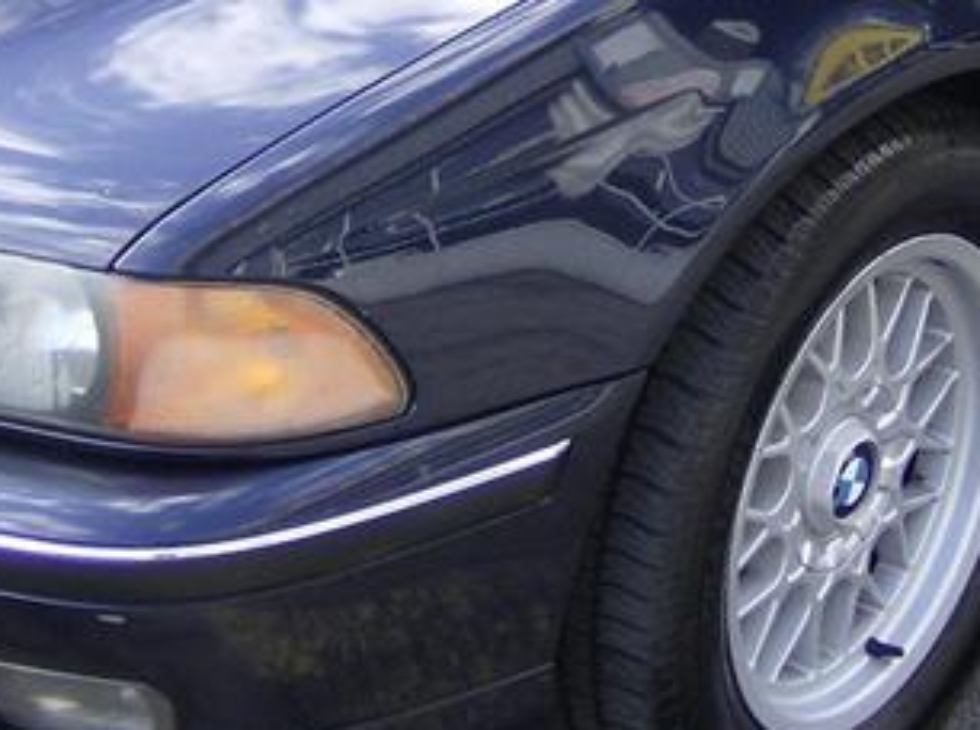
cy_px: 102
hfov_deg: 16.3
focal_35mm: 121
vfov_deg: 12.1
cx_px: 708
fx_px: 3418
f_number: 2.8
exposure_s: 1/184
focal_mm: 6
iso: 100
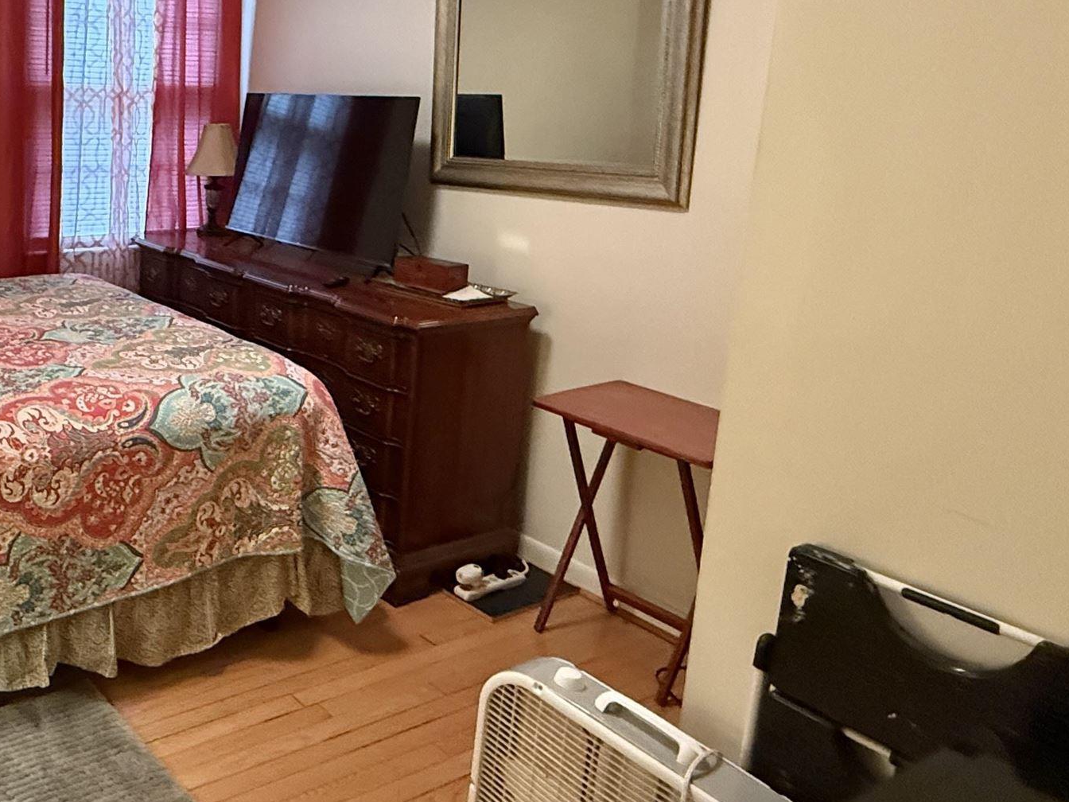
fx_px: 988
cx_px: 123
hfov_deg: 50.9
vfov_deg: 43.5
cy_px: 266
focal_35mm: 32
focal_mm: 2.22
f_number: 2.2
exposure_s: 1/60
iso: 800
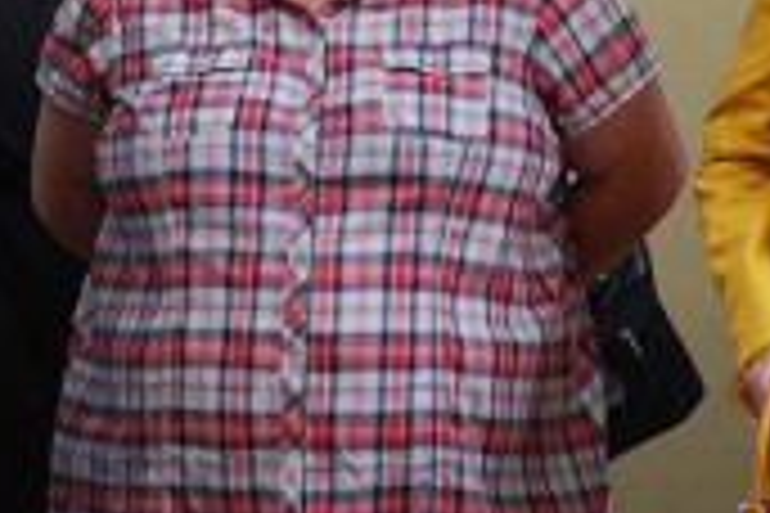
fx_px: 4213
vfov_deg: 6.9
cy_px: -209
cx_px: 811
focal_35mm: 197
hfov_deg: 10.3
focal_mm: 28
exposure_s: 1/100
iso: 200
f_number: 5
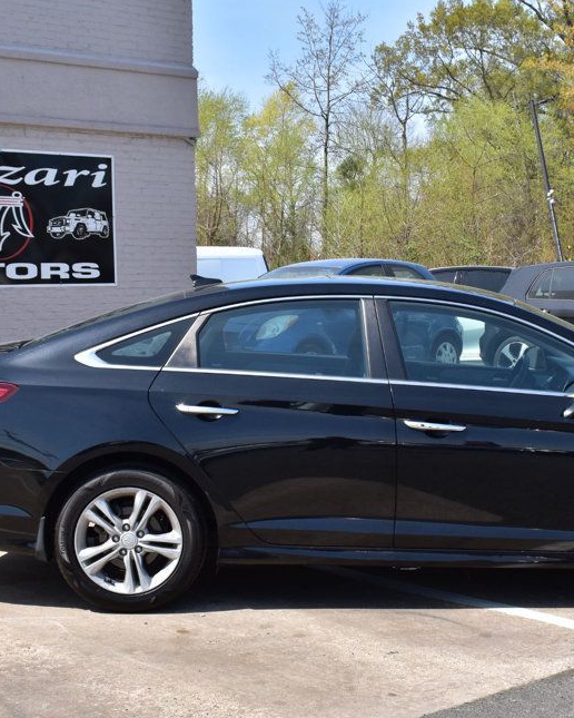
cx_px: 397
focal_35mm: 65
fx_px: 1375
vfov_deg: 29.2
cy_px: 366
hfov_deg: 23.4
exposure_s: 1/500
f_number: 11
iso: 400
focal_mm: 29
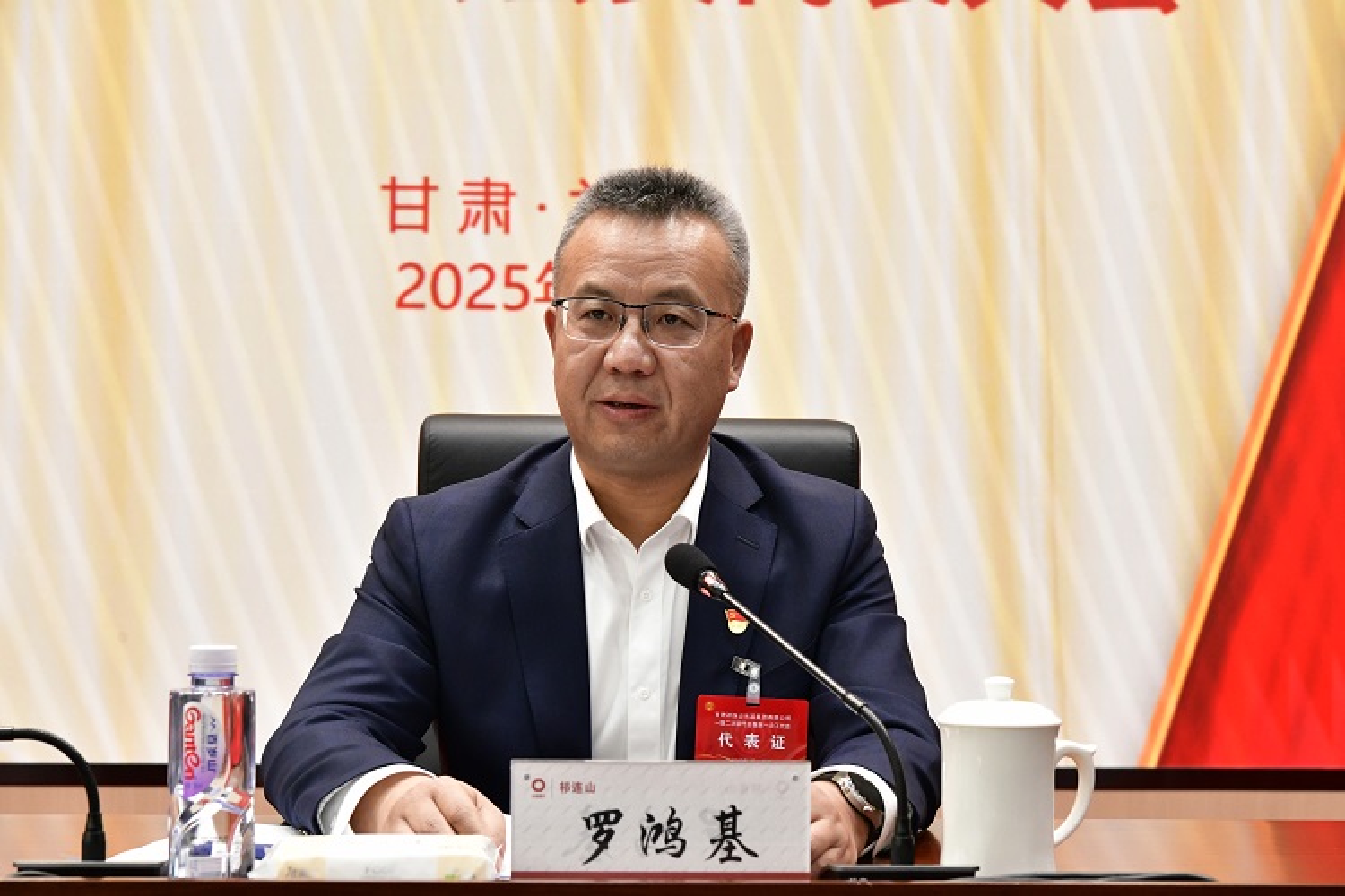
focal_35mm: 62
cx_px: 672
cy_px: 448
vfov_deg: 21.9
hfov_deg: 32.4
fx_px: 2316
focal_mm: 62
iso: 6400
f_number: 9
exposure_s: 1/320
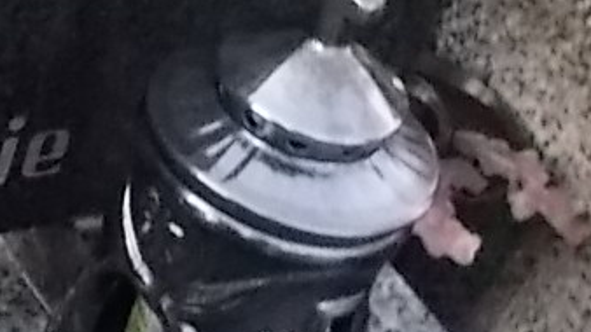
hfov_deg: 14.2
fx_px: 2100
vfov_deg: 8.6
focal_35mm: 134
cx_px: -456
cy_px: -329
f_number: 8
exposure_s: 1/100
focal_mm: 4.6
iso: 400
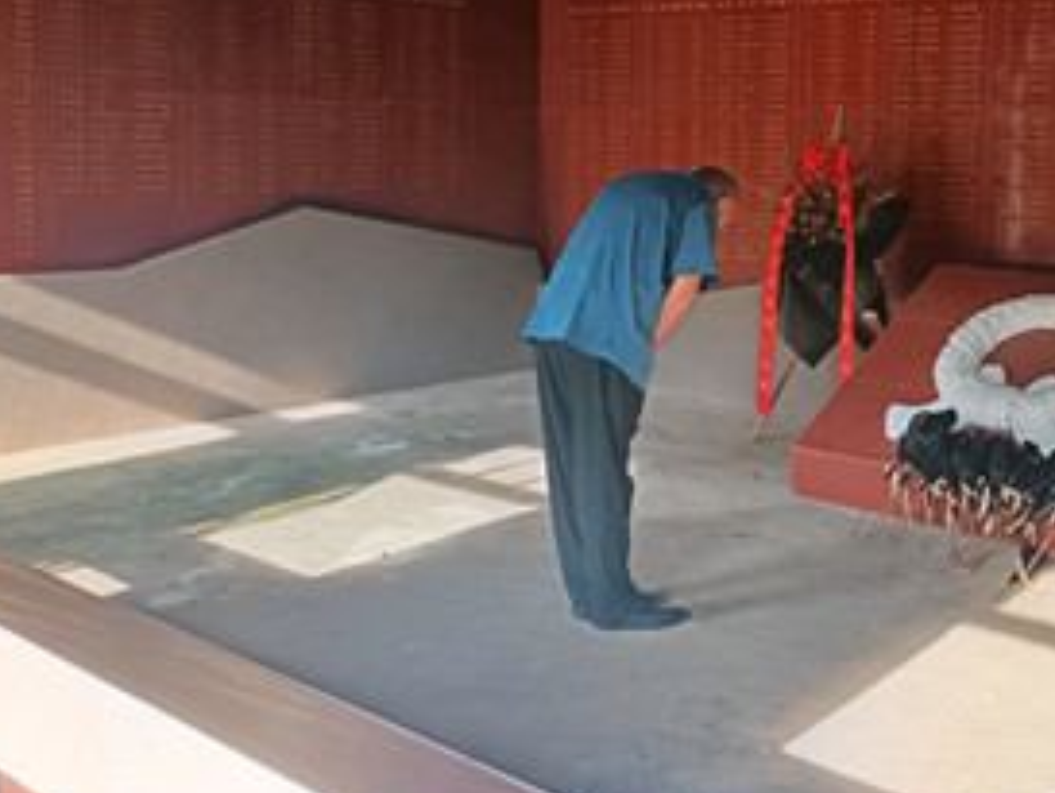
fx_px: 1342
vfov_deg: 32.4
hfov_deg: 41.6
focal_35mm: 44
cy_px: 211
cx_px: 792
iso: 609
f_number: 1.75
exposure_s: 1/60
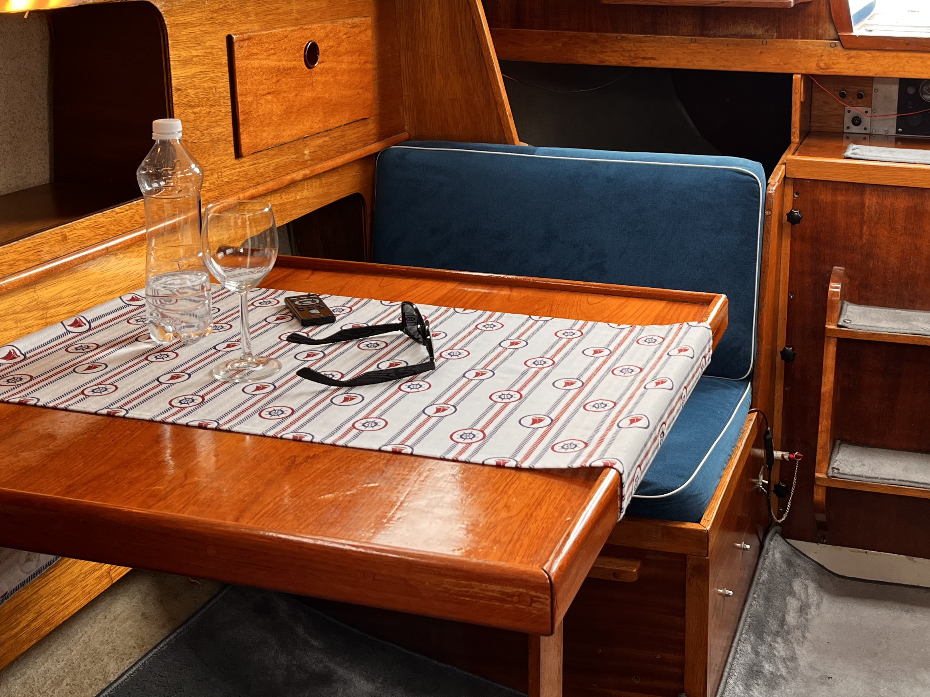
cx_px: 636
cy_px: 205
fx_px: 1209
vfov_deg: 31.8
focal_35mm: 45
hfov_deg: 41.4
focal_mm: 5.1
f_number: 1.6
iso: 80
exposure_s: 1/121
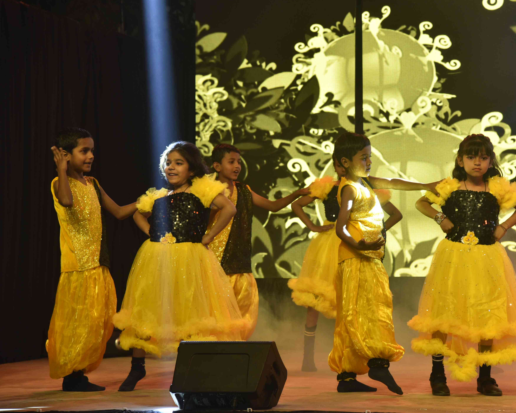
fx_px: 1848
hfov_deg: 15.9
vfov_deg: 12.7
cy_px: 218
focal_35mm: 121
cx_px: 330
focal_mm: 100
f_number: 5
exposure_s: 1/125
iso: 320
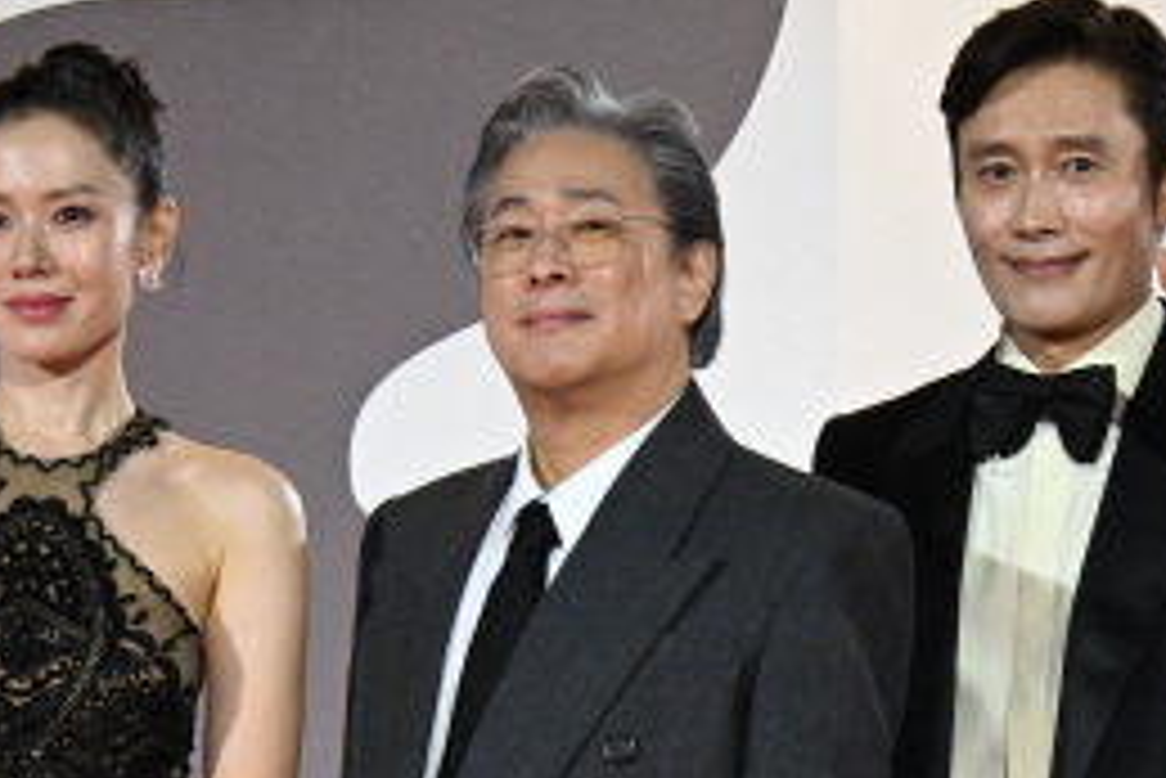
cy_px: 1023
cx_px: 819
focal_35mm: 324
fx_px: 10499
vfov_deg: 4.2
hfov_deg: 6.4
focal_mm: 84
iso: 3200
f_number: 7.1
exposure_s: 1/200
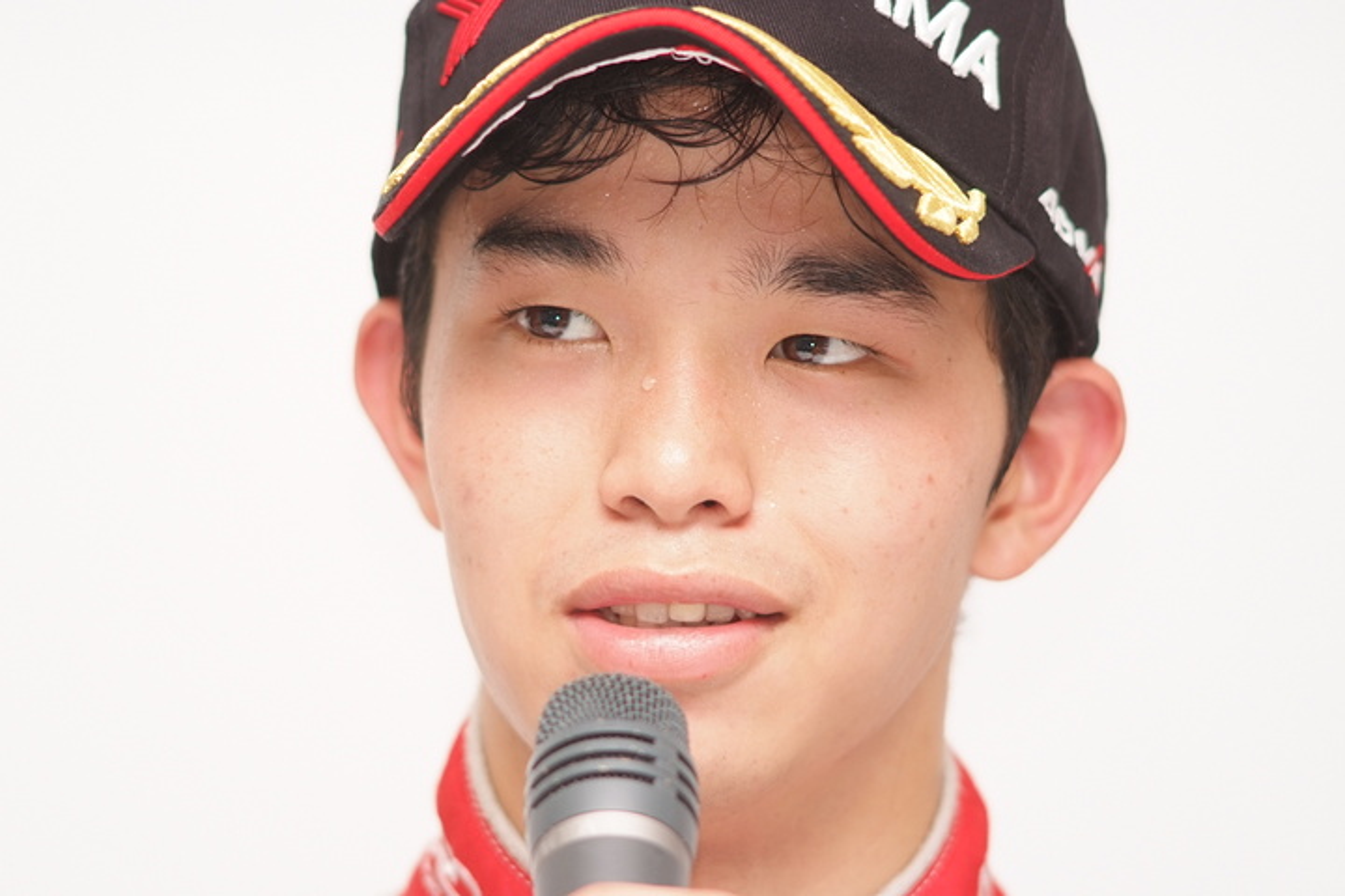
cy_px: 448
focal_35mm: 270
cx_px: 672
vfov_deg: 5.1
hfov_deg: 7.6
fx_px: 10087
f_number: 2.8
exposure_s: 1/250
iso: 400
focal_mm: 180
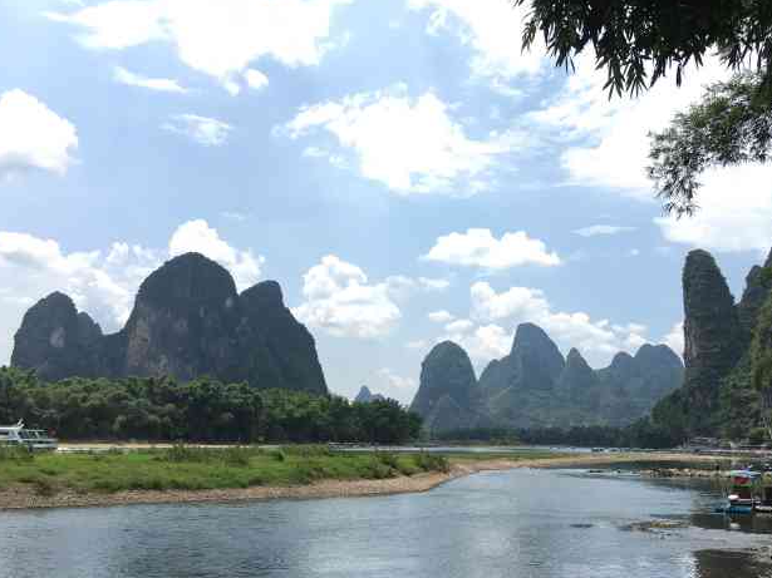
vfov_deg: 42.9
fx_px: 736
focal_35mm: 33
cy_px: 315
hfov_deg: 55.3
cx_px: 407
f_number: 2.2
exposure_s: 1/1202
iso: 25
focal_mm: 4.15
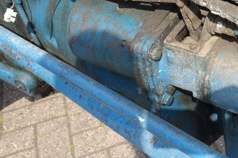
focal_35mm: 62
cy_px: 39
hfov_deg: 29.7
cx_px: 249
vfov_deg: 21.7
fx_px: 410
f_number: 5.6
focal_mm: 8.8
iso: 125
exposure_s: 1/250
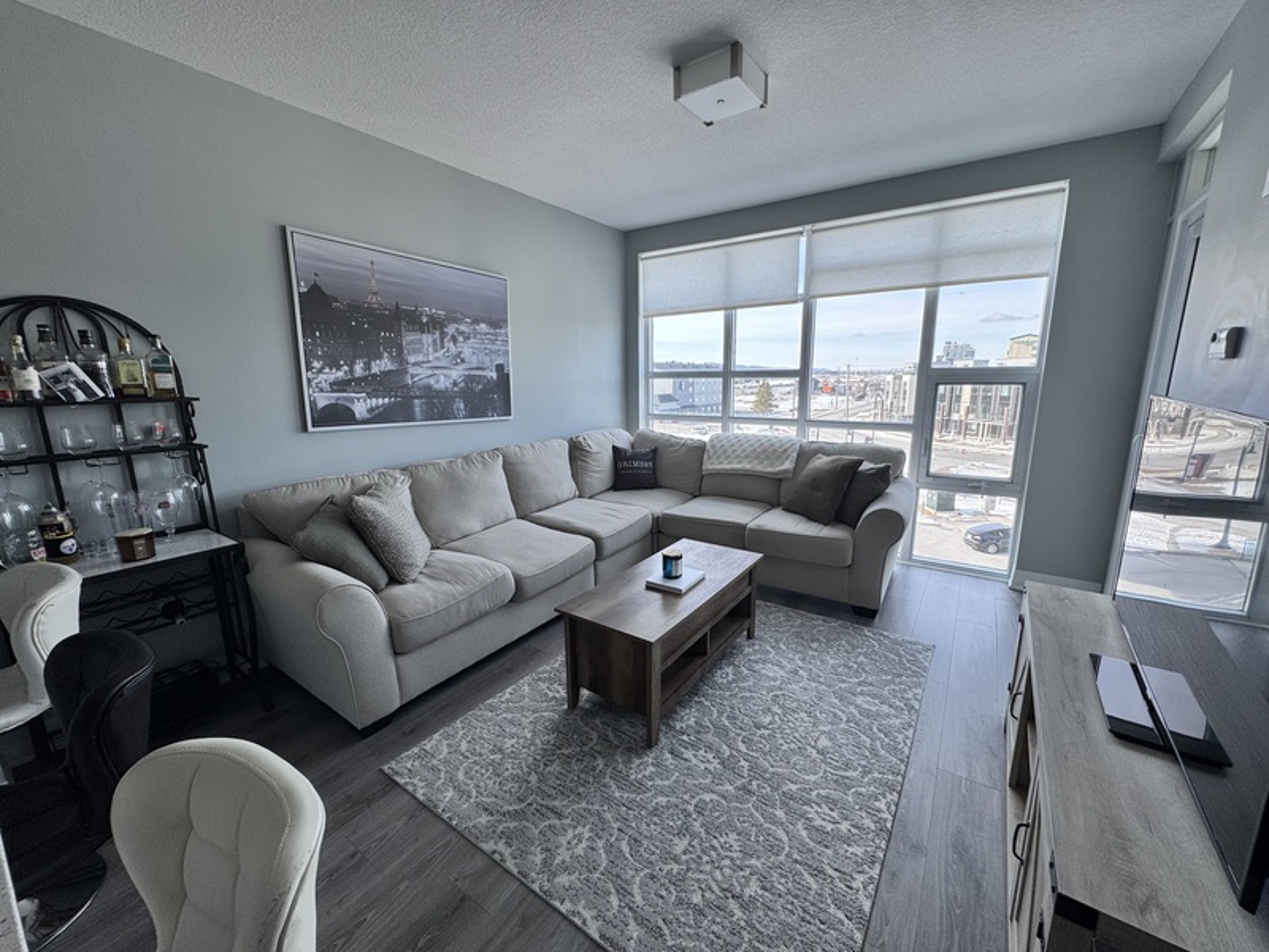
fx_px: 513
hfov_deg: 102.1
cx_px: 634
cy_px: 476
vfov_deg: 85.7
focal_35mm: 14
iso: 40
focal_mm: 2.22
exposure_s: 1/153
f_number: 2.2
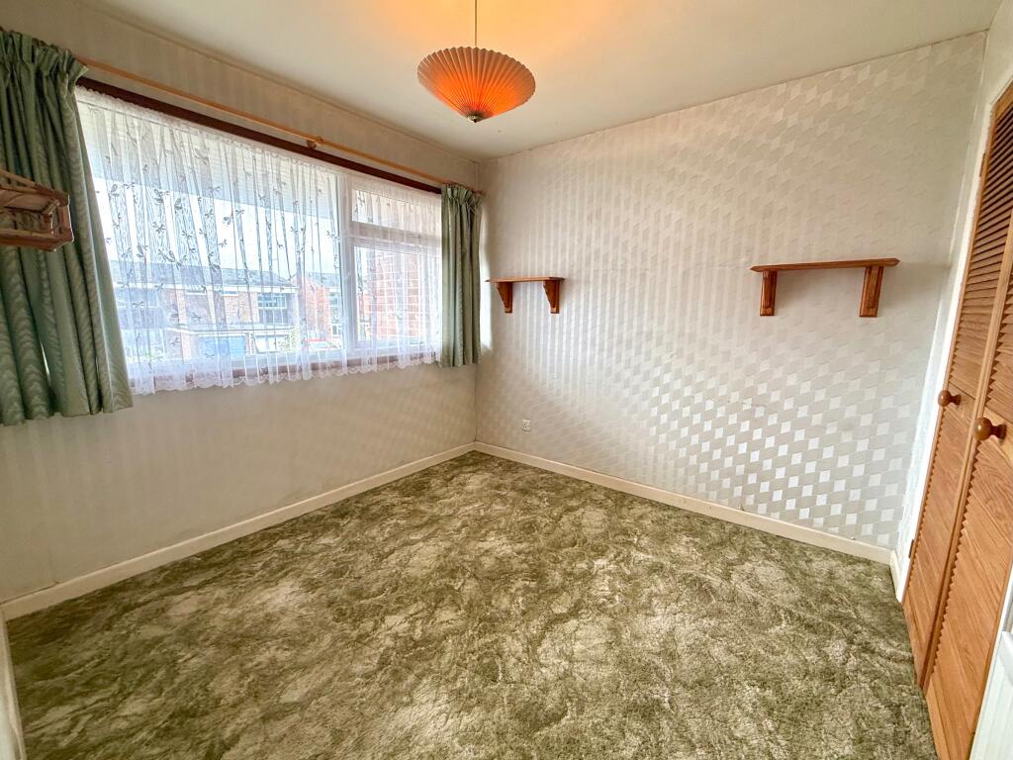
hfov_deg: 102.1
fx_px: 410
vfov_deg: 85.7
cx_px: 506
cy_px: 380
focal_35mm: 14
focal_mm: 2.22
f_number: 2.2
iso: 80
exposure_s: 1/100
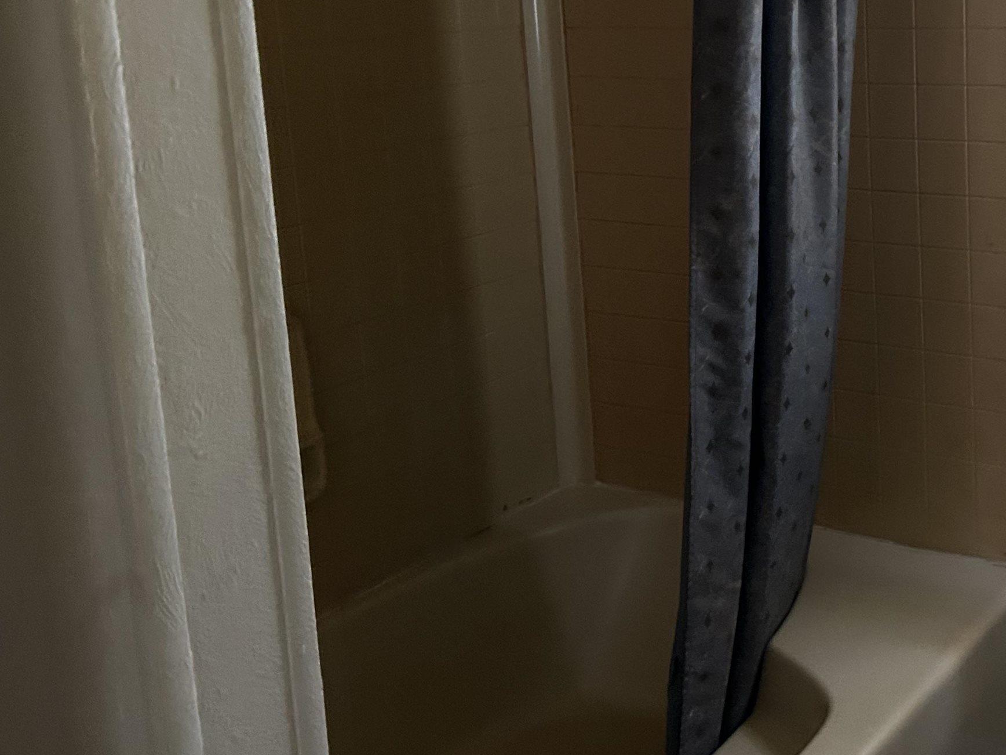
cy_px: 210
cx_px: 881
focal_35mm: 46
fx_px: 1337
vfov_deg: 31.1
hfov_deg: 38.7
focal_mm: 5.7
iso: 640
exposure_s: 1/31
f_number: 1.5
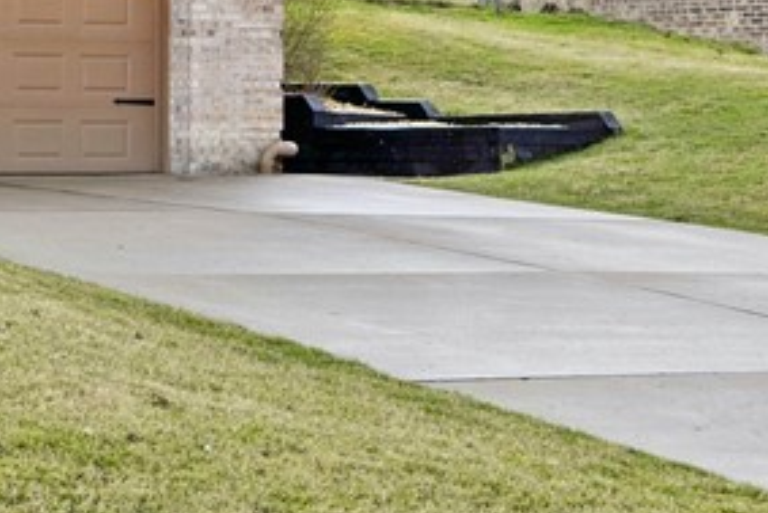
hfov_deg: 11.5
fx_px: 3522
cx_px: -657
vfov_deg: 8.1
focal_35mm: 165
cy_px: -299
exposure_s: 1/200
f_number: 8
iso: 125
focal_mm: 43
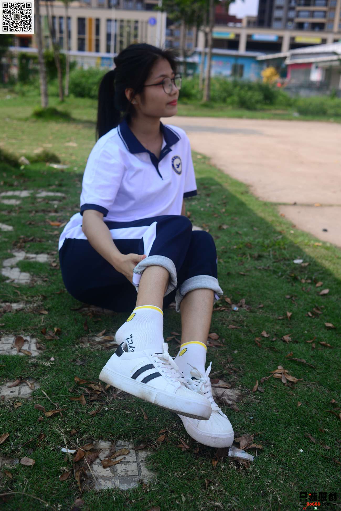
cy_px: 256
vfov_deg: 54.4
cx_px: 170
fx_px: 497
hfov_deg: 37.9
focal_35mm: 35
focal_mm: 35
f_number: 5.6
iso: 100
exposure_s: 1/500
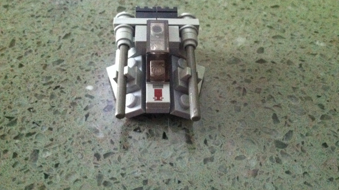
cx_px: 173
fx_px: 351
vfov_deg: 30.4
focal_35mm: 39
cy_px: 79
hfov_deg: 51.6
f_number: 2.8
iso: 1000
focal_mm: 3.85
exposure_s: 1/15
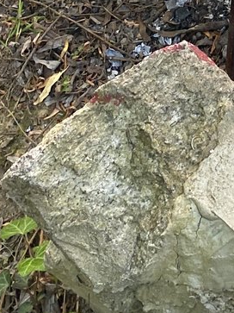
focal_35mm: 110
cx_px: 442
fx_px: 992
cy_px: -173
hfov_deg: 12.2
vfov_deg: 16.2
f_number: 1.8
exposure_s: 1/115
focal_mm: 4.25
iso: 125
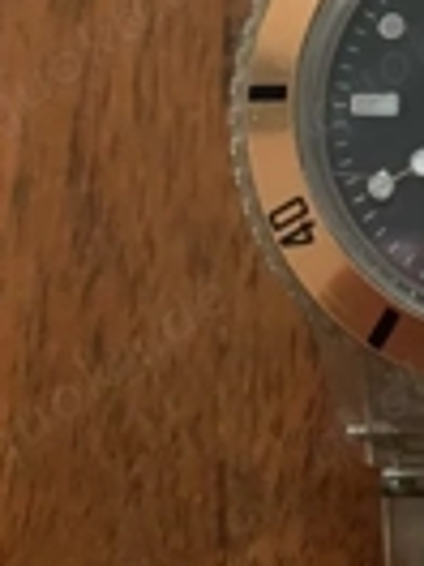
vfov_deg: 25.1
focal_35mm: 76
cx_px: 523
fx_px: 1241
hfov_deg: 18.3
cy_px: 86
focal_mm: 4.25
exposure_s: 1/27
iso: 800
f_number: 1.8
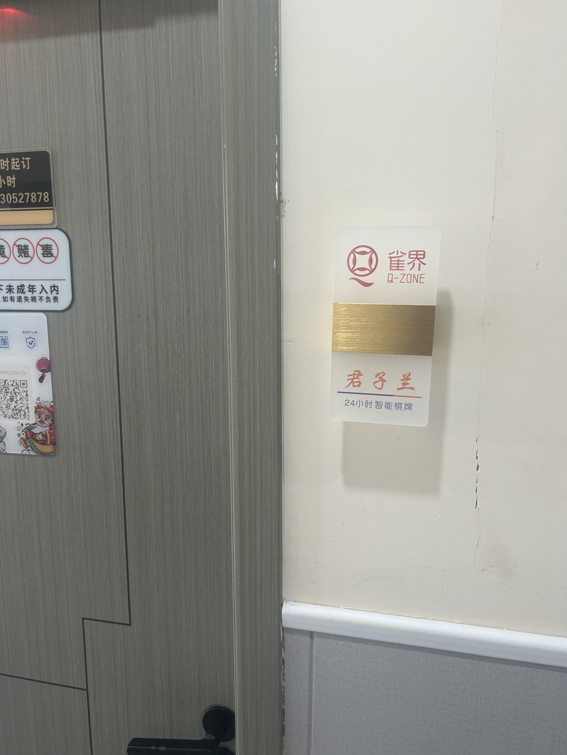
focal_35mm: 26
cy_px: 378
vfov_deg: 67.3
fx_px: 568
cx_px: 284
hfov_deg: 53.1
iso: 80
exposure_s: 1/50
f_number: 1.5
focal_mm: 5.7
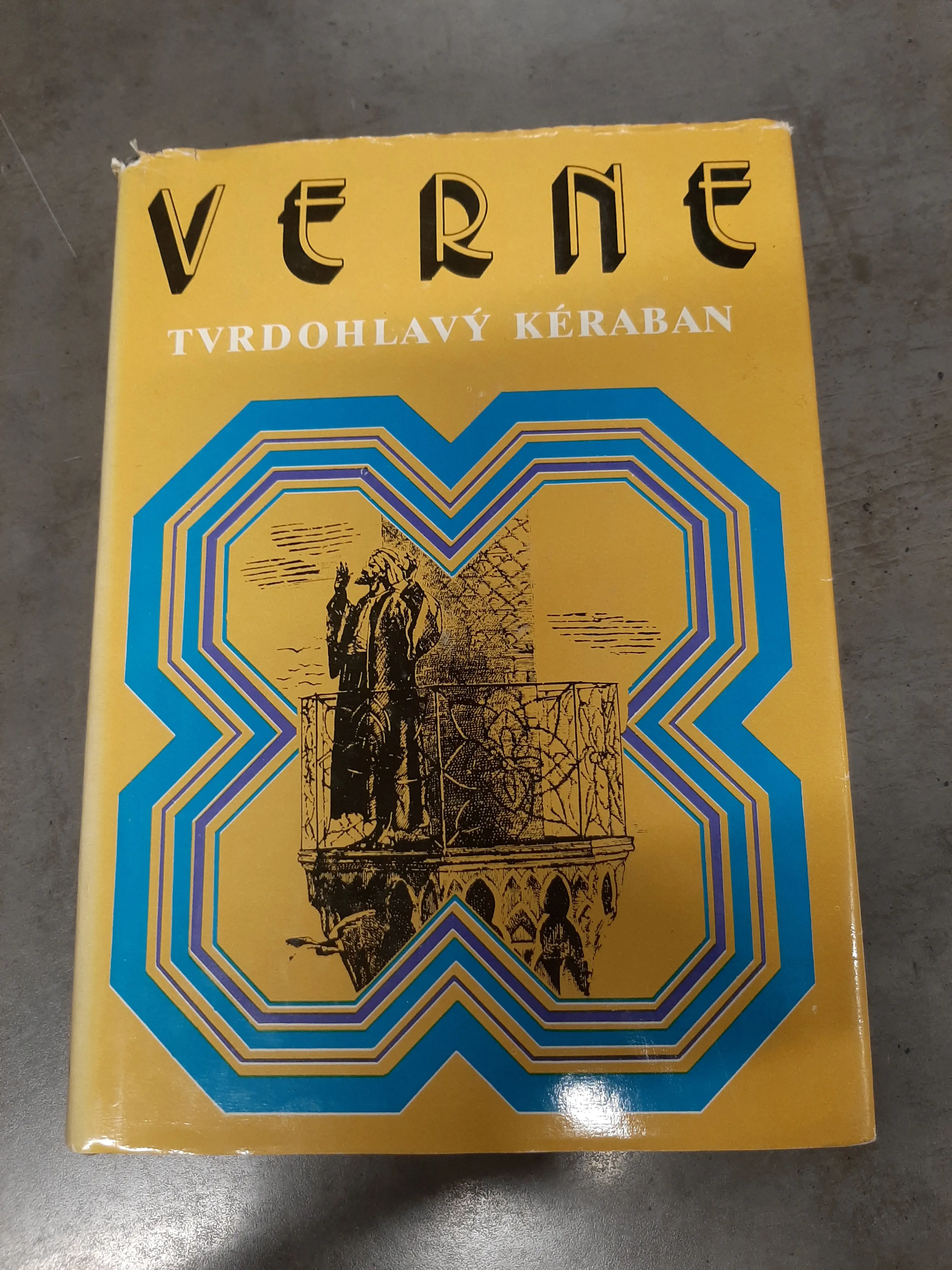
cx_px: 476
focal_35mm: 26
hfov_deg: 53.1
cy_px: 635
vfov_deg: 67.3
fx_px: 953
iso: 80
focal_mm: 3.93
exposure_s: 1/50
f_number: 1.7
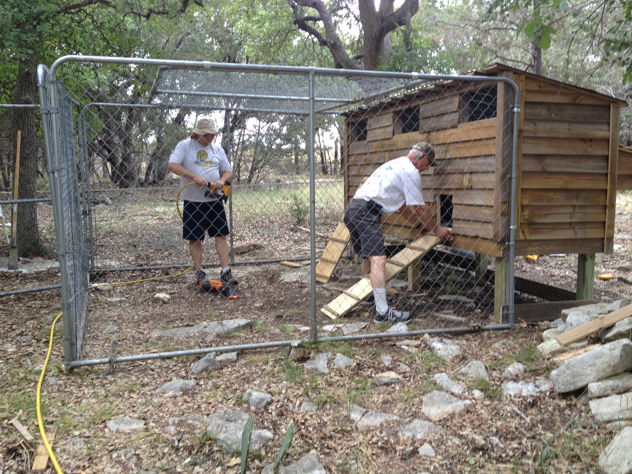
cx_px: 316
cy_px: 237
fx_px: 639
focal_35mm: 35
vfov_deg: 40.7
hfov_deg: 52.6
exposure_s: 1/120
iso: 80
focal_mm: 4.28
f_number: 2.4
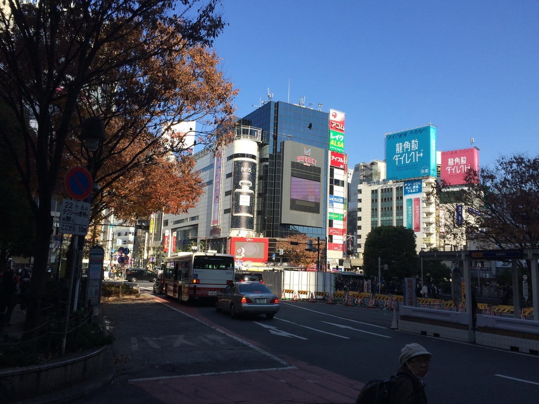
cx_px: 270
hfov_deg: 61.7
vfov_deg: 48.2
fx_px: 452
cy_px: 202
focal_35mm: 29
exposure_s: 1/1466
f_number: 2.2
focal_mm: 4.15
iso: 32
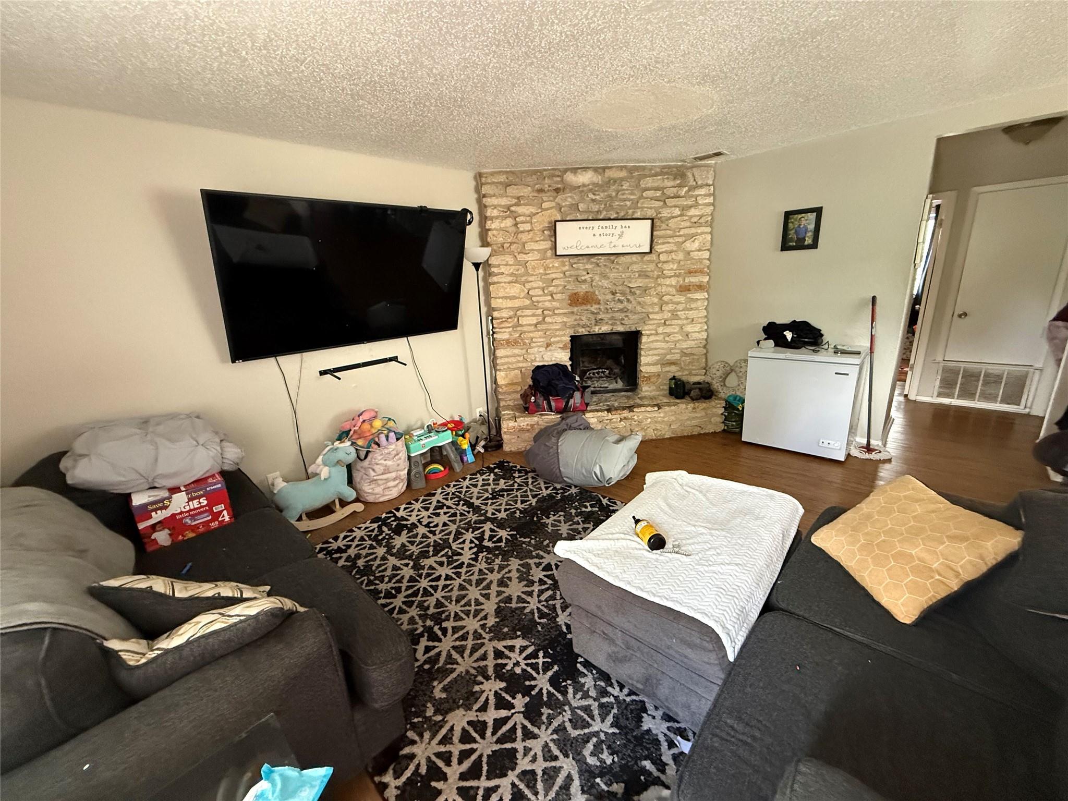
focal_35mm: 14
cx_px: 534
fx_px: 432
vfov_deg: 85.7
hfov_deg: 102.1
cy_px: 400
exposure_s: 1/60
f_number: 2.2
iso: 640
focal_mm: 2.22
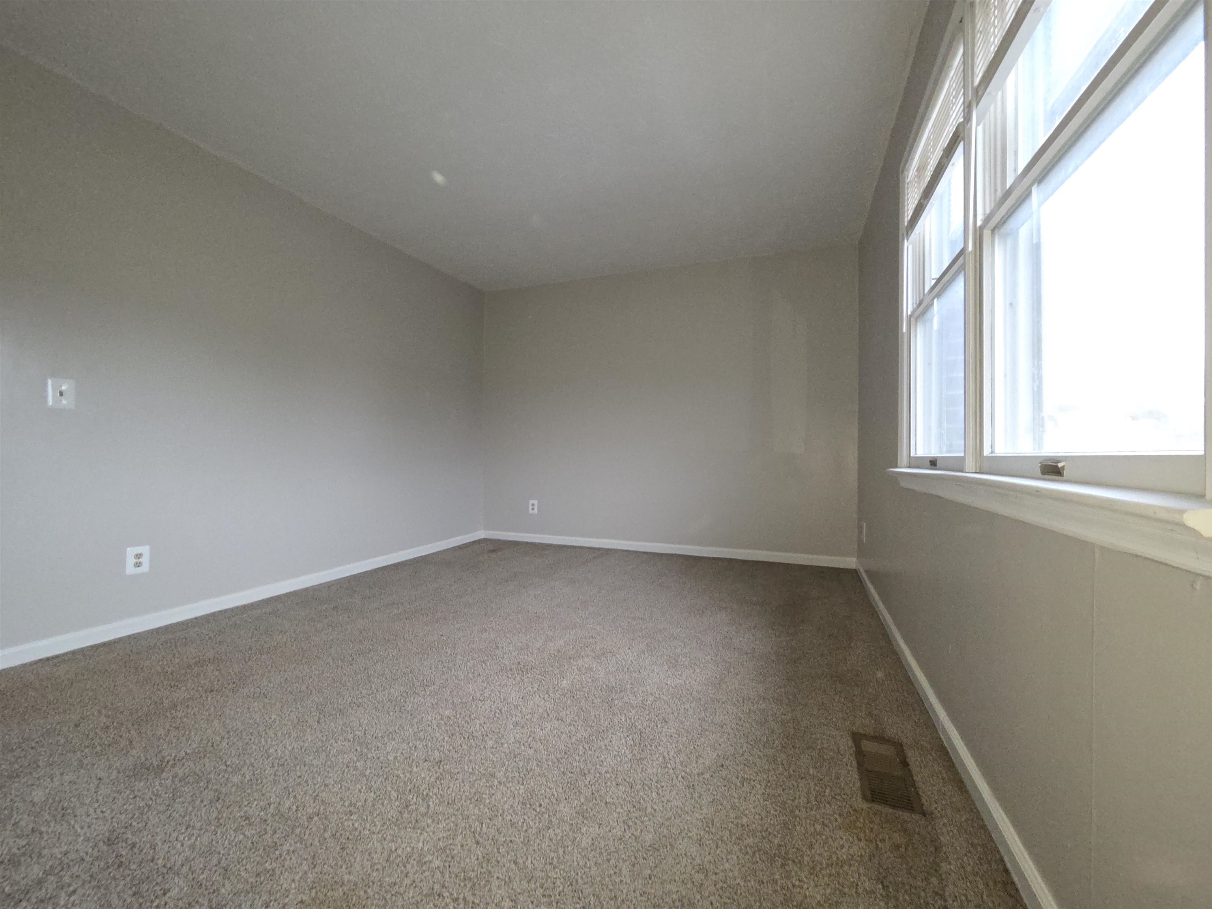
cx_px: 606
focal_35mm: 13
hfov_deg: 106.2
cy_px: 454
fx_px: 455
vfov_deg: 89.9
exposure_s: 1/40
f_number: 2.2
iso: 320
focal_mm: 2.2
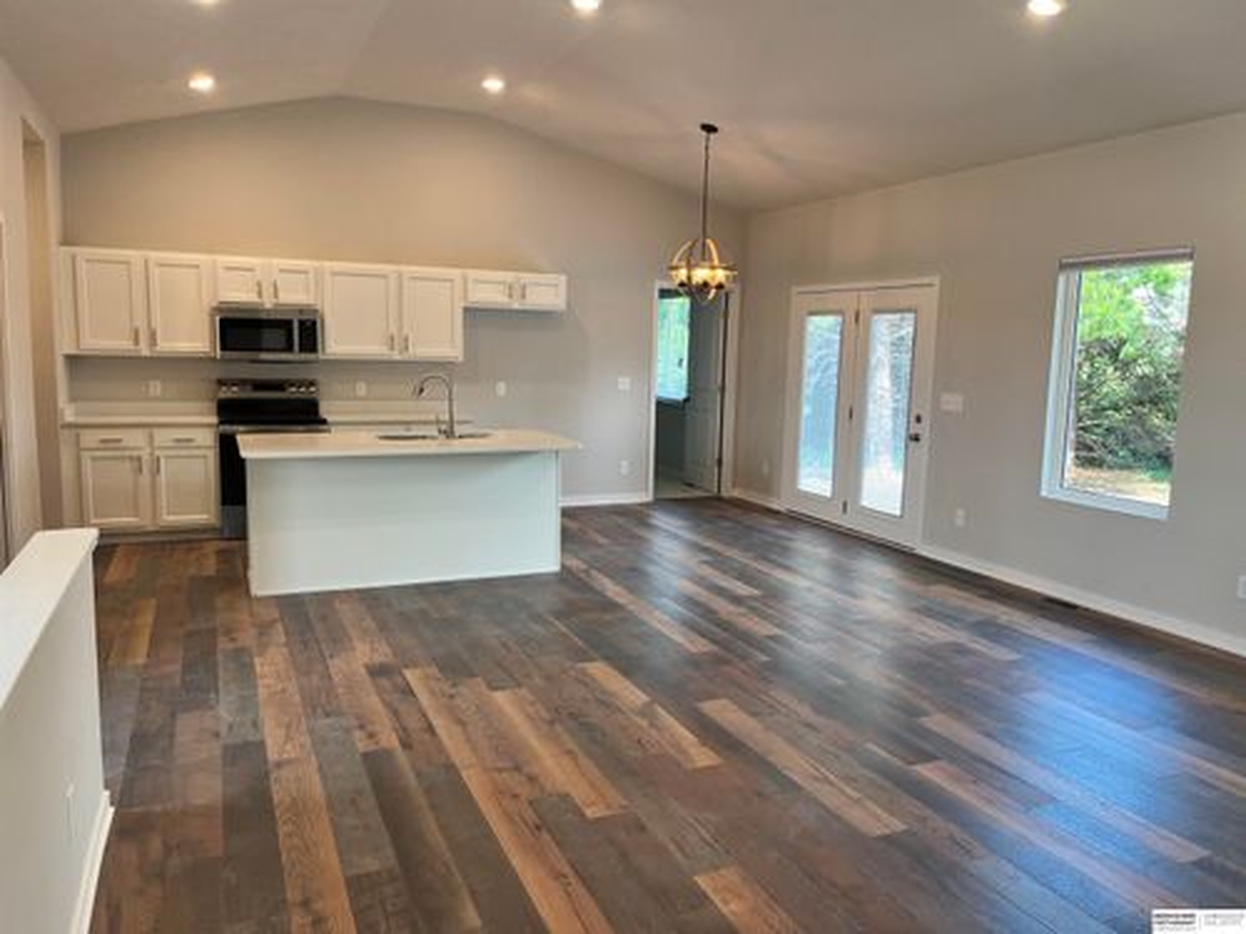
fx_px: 936
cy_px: 467
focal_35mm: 26
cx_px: 623
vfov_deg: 53.1
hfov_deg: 67.3
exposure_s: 1/120
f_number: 1.6
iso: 80
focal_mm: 5.1
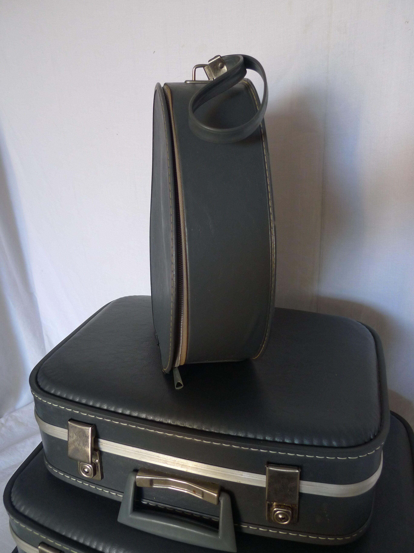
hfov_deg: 49.7
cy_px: 276
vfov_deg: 63.4
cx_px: 207
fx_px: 446
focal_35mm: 28
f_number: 2.1
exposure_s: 1/40
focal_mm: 5.9
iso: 200
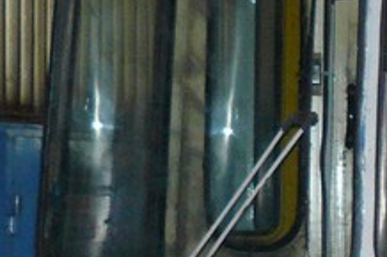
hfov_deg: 10.7
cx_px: 767
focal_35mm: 176
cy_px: 195
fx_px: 1891
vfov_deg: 7.8
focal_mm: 6
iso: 320
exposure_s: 1/30
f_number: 2.8
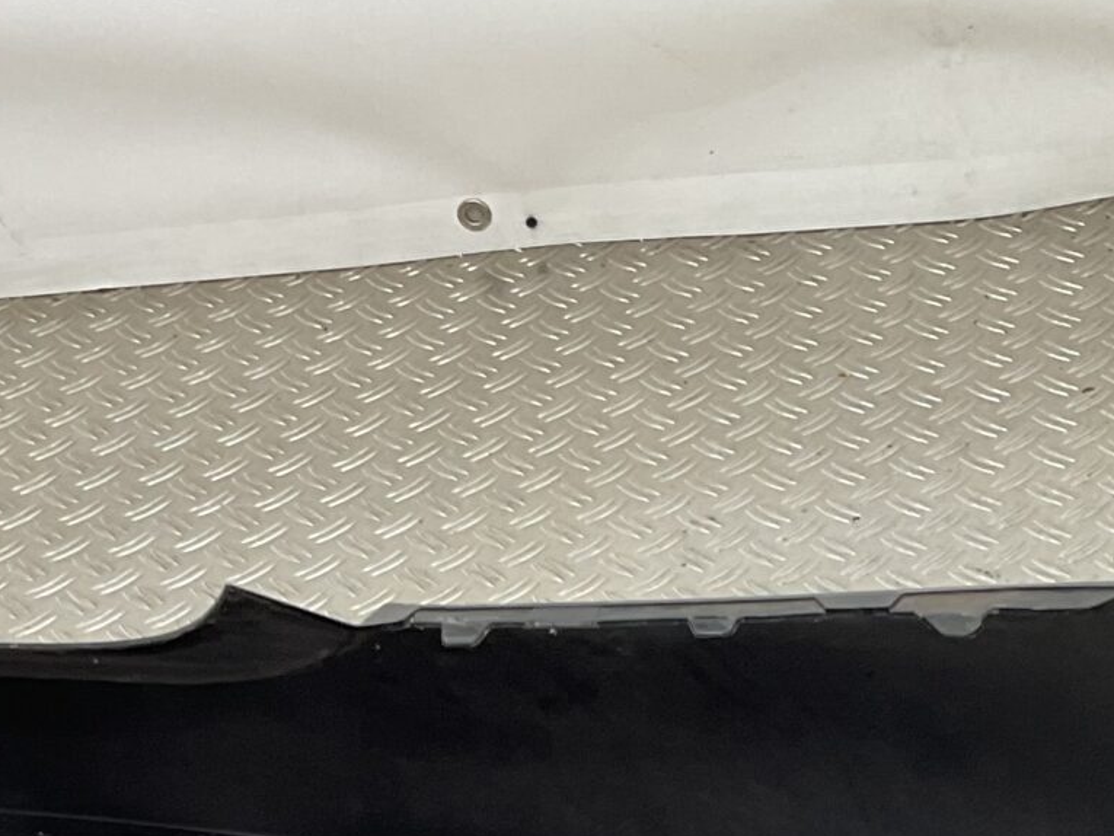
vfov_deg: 14.3
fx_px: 3122
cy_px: 1228
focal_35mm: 97
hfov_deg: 20.0
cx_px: 871
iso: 40
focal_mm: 3
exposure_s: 1/120
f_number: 1.8
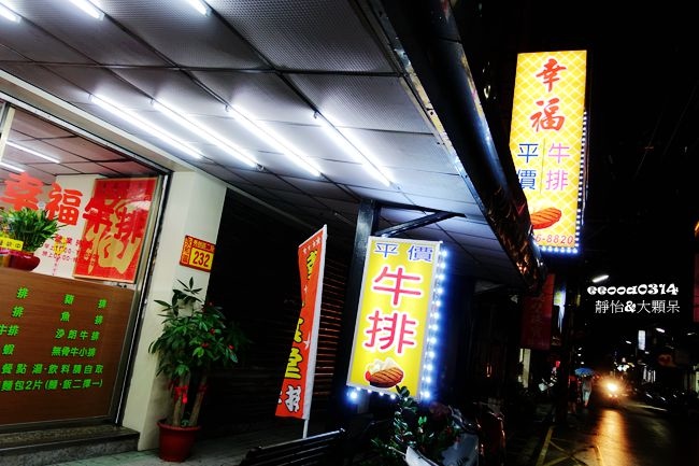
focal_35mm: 27
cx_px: 350
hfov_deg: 67.4
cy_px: 233
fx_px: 524
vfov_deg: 47.9
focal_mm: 9.84
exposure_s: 1/30
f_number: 2.2
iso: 125
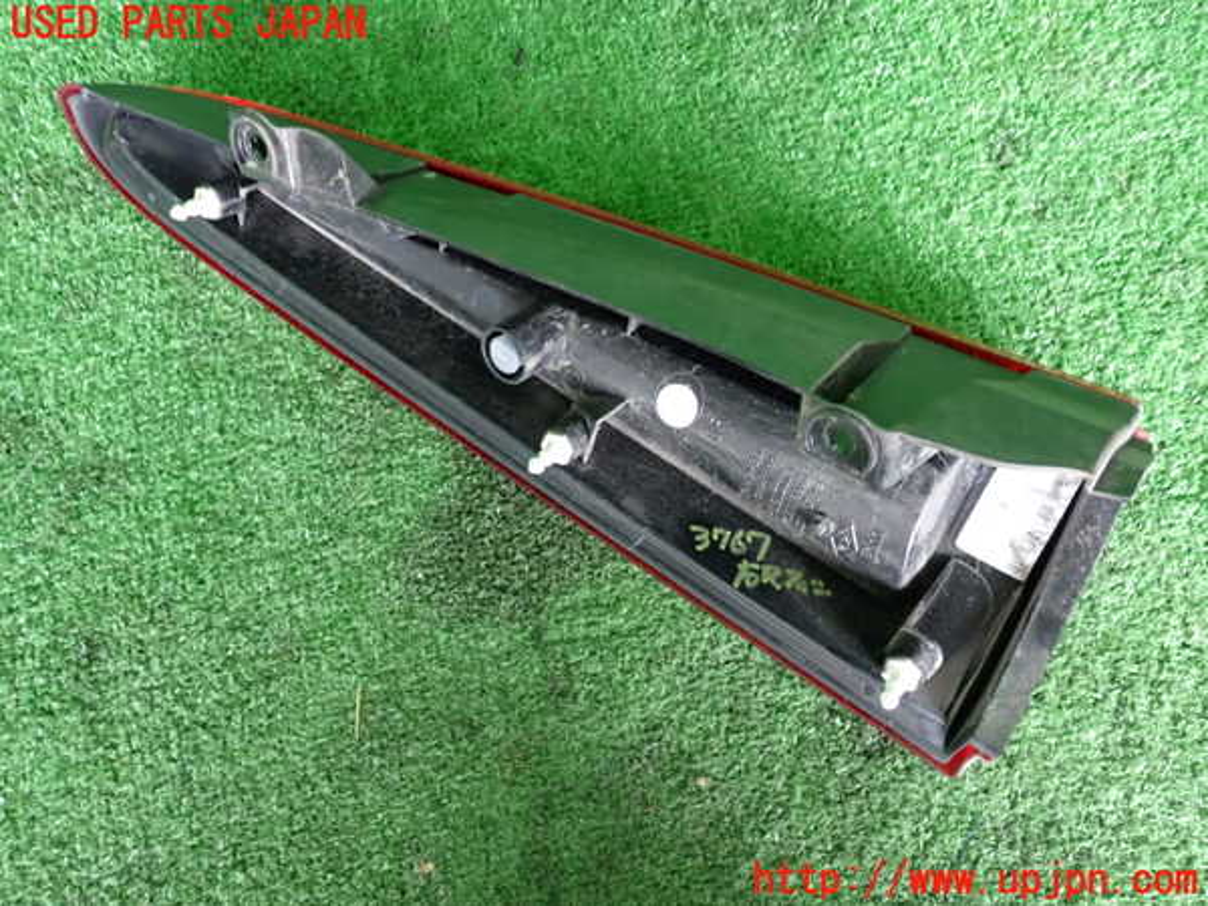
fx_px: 1047
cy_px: 453
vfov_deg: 46.8
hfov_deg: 60.0
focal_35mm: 30
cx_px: 604
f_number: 2.3
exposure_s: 1/20
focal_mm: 5.4
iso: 800
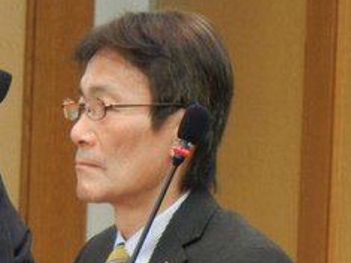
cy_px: 196
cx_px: 48
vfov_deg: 2.4
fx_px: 6334
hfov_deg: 3.2
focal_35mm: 625
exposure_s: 1/13
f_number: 5.1
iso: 400
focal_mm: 47.2
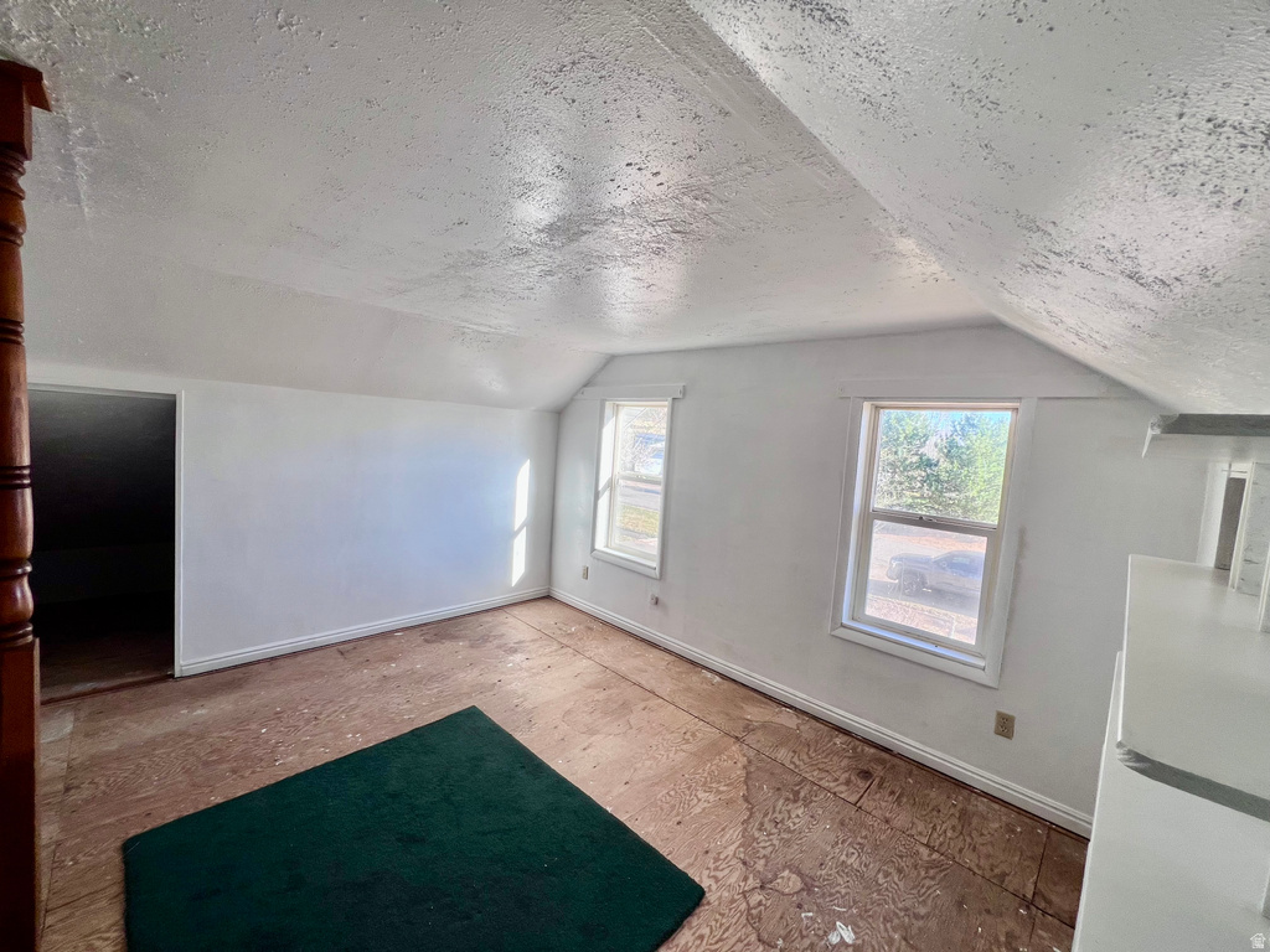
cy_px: 476
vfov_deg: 89.9
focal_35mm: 13
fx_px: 477
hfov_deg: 106.2
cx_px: 635
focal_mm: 1.57
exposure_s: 1/132
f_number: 1.8
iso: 32
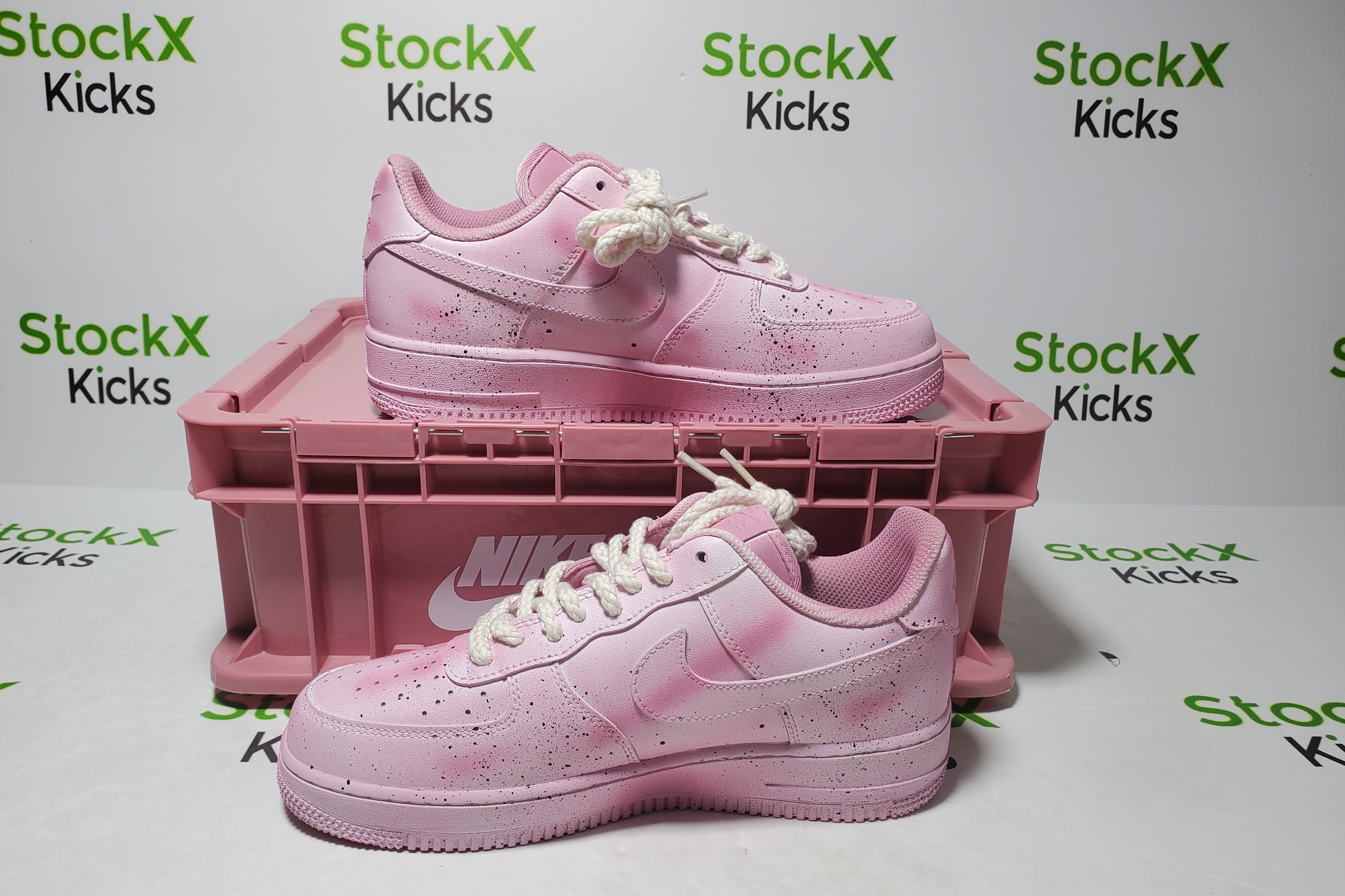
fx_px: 1046
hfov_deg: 65.5
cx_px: 657
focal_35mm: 28
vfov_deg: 46.4
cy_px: 478
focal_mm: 4.3
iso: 50
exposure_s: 1/244
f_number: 2.4
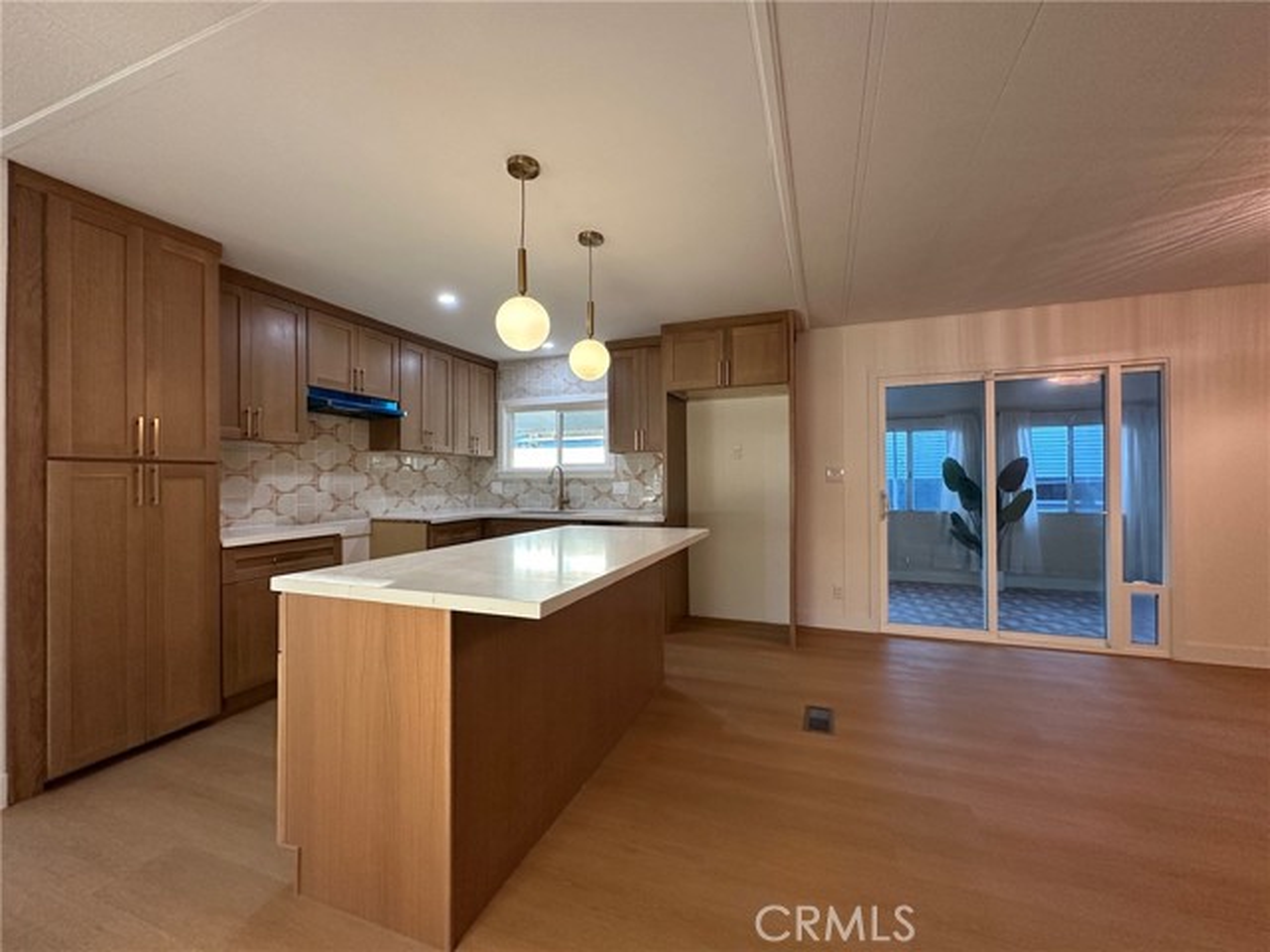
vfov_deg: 85.7
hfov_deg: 102.1
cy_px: 476
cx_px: 635
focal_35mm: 14
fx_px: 514
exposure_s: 1/120
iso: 250
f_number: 2.2
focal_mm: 2.22
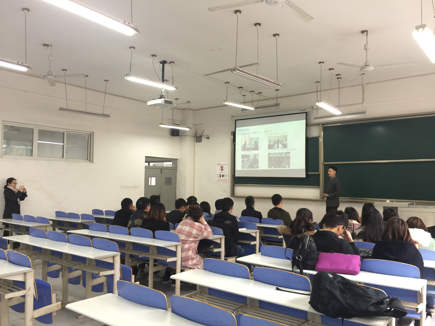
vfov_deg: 48.2
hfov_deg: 61.7
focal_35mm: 29
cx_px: 218
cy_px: 163
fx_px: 364
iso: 50
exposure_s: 1/17
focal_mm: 4.15
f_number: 2.2
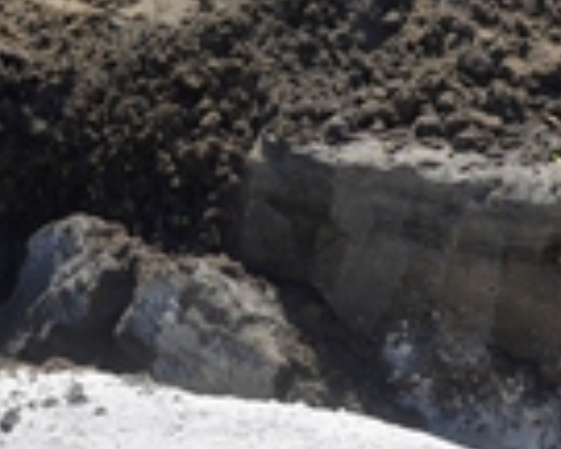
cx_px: 278
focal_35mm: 154
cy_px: -12
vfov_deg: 9.9
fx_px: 2557
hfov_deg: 12.5
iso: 100
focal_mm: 28
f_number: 8
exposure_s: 1/250
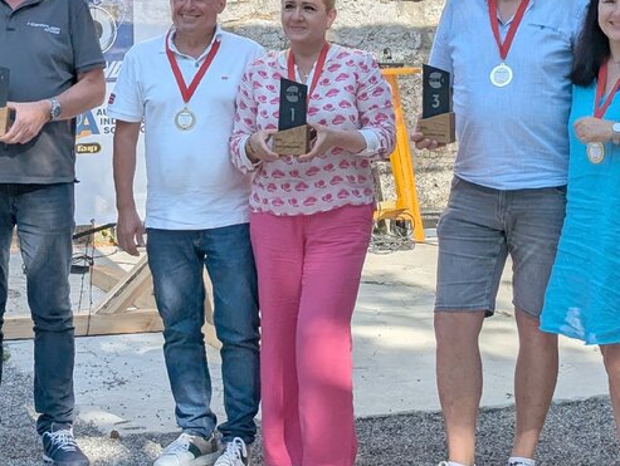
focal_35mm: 107
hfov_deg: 18.3
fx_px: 1919
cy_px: 62
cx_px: 350
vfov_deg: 13.8
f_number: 1.85
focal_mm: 6.81
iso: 40
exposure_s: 1/2000
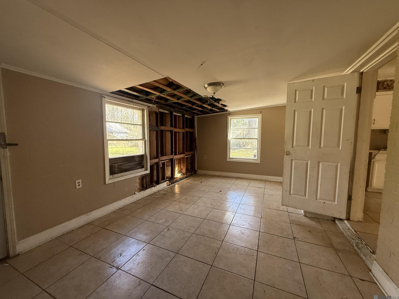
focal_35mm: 14
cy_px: 150
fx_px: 161
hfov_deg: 102.1
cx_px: 200
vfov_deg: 85.7
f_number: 2.2
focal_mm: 2.22
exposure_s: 1/99
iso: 250
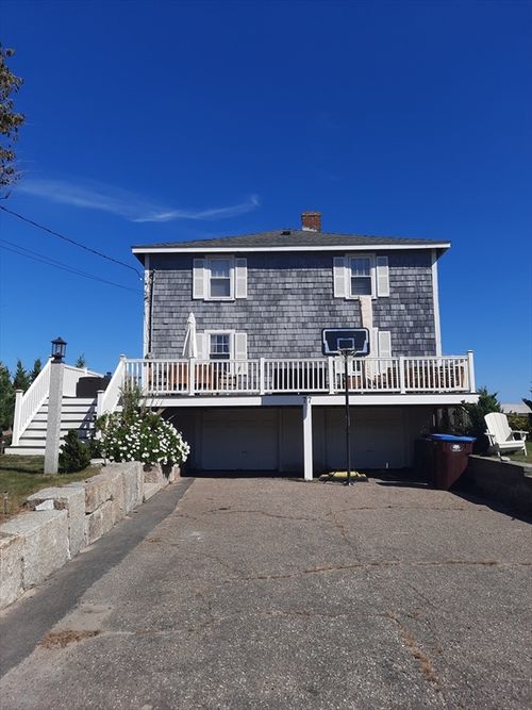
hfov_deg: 54.9
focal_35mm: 25
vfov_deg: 69.4
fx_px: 512
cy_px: 355
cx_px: 266
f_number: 2
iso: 32
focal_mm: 4.6
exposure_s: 1/1287
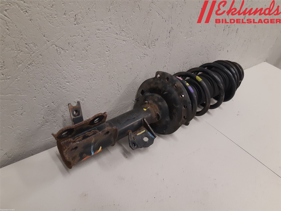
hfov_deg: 67.3
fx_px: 211
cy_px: 106
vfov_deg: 53.1
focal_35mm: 26
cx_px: 140
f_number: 1.7
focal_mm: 3.93
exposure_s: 1/50
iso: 125
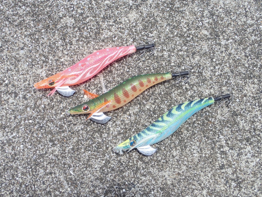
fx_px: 371
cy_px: 98
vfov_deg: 29.7
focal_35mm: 49
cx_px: 131
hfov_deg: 38.9
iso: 100
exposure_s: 1/400
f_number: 4.5
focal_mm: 8.99
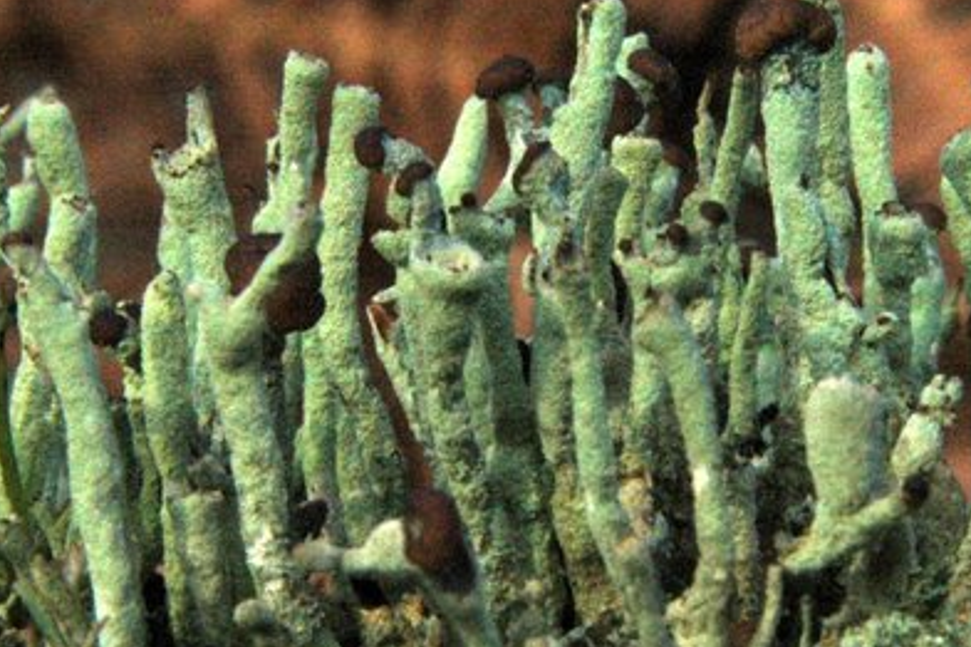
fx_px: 16499
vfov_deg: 2.2
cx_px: 701
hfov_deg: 3.4
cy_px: 290
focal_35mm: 612
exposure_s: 1/125
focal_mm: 200
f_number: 38
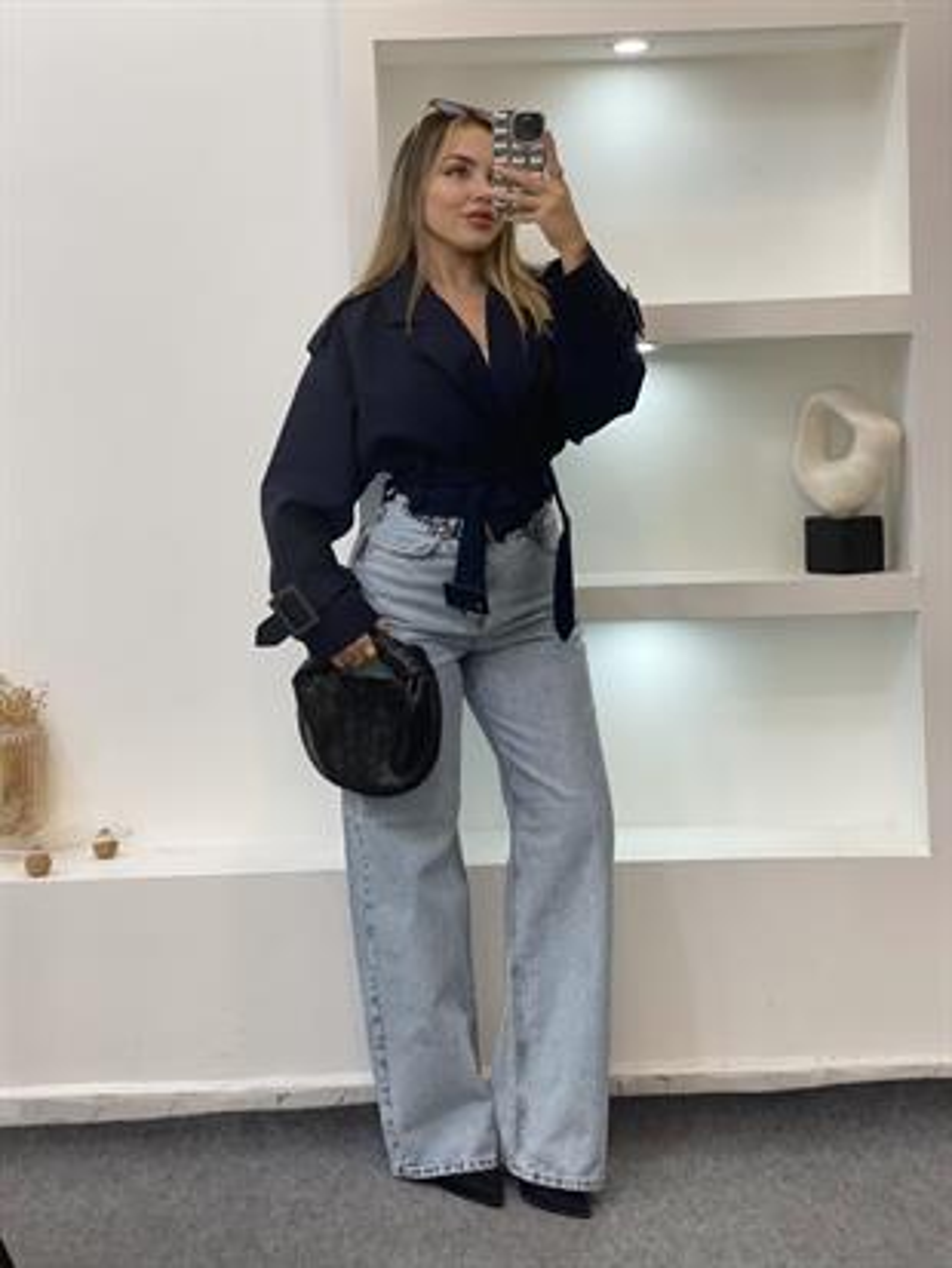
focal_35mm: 52
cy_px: 634
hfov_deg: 28.0
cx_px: 476
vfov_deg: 36.8
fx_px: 1906
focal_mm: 6
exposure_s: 1/100
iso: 64
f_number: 2
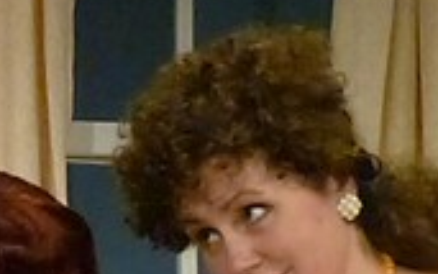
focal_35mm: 396
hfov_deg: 5.2
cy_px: 282
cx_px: -283
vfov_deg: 3.3
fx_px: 4729
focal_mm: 16
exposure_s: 1/80
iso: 2000
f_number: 4.9
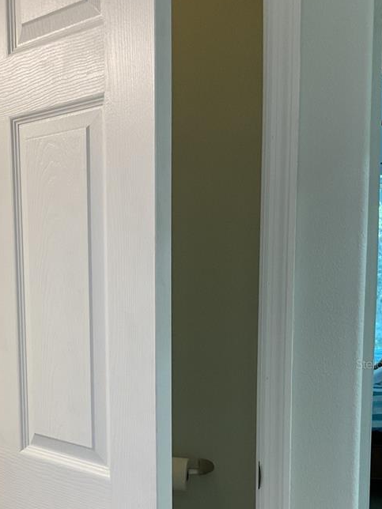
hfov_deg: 26.3
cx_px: 56
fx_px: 795
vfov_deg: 35.0
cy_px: 364
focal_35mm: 54
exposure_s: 1/120
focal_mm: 3
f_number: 1.8
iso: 64
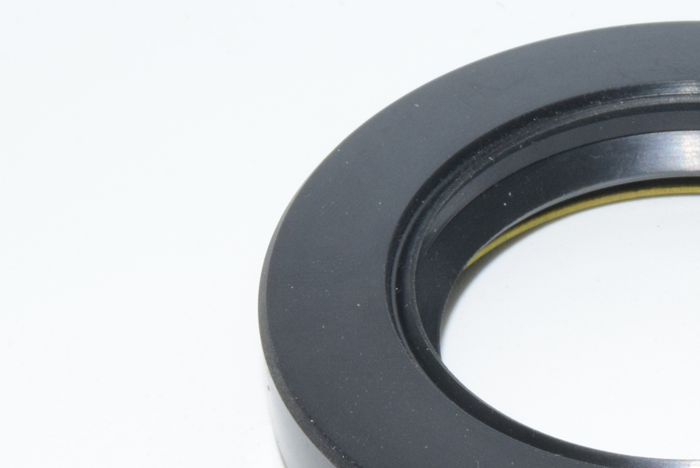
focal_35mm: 146
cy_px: 356
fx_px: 2840
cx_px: 691
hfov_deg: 13.9
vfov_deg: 9.4
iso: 1600
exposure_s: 1/60
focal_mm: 48
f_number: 36
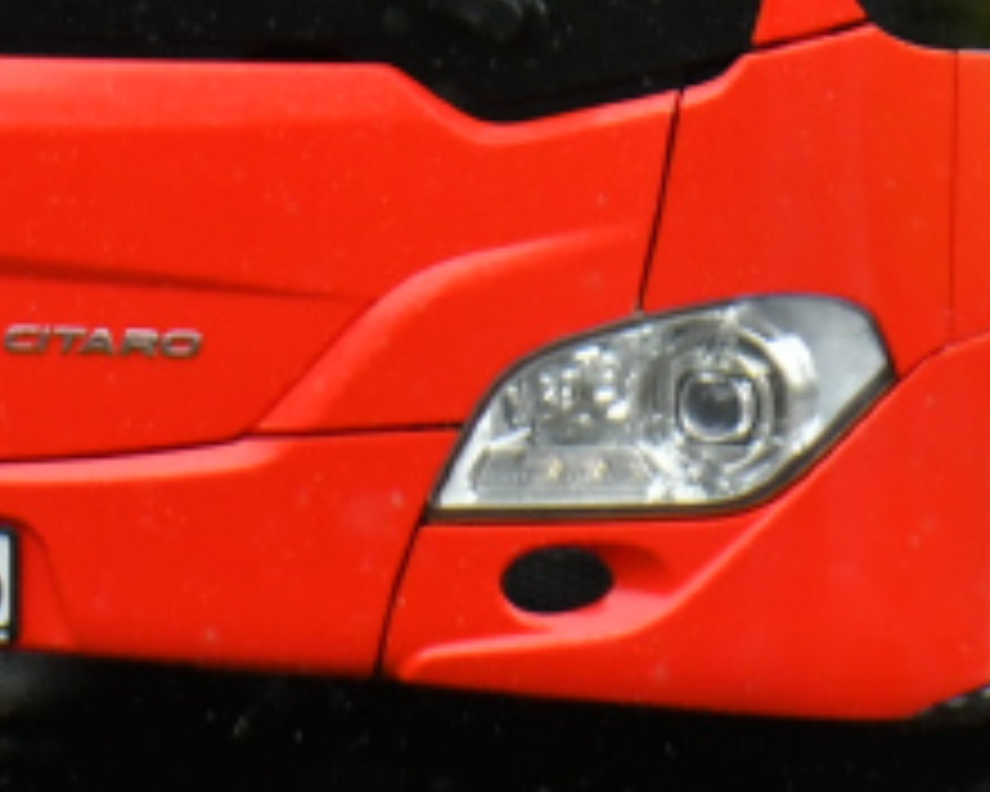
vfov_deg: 6.7
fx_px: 6505
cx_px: 1138
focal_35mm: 222
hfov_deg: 8.6
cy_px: -839
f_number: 4
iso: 640
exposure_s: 1/1000
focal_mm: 27
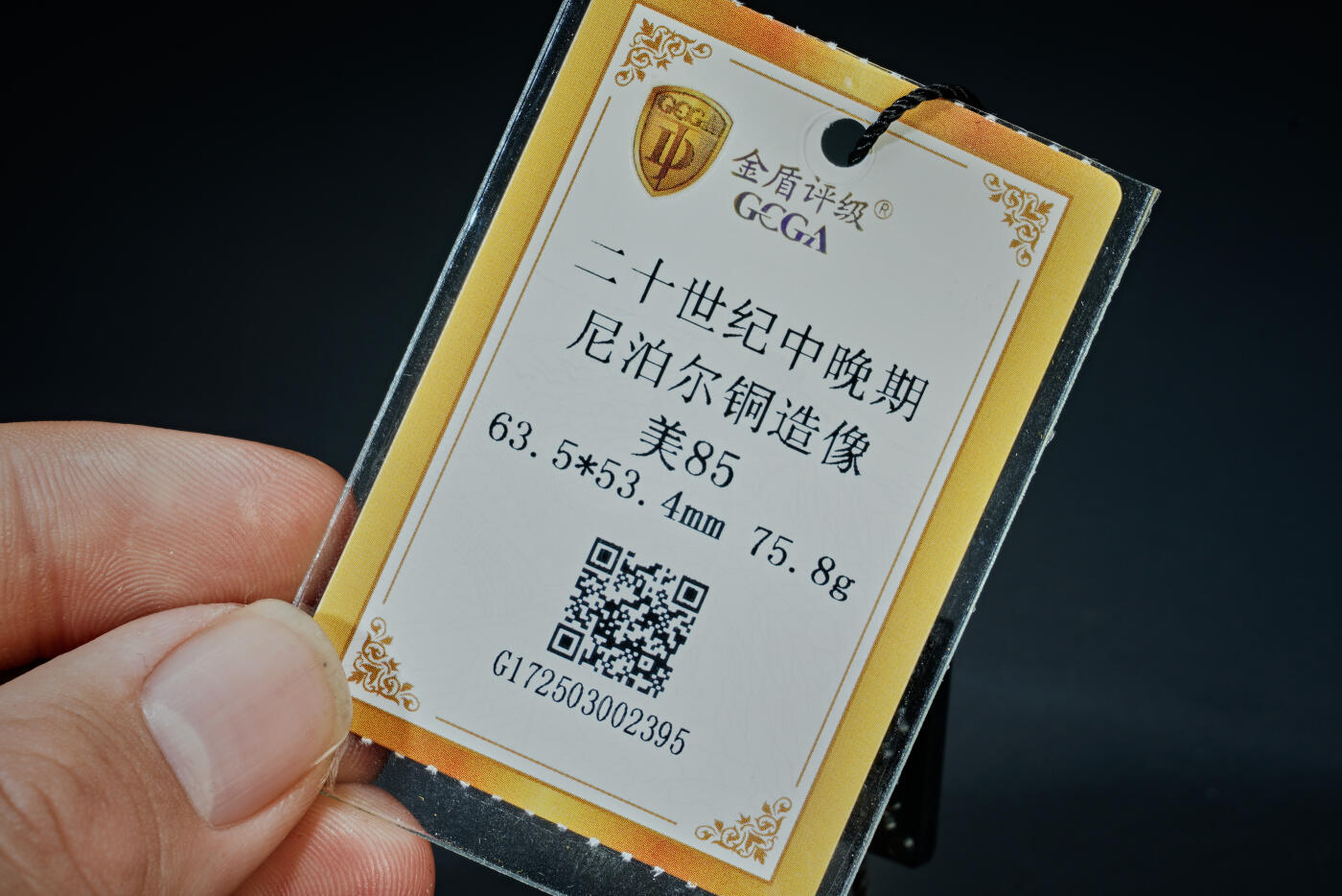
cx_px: 671
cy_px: 448
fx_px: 5070
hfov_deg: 15.1
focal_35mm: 136
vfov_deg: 10.1
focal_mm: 91
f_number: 18
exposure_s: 1/160
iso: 100
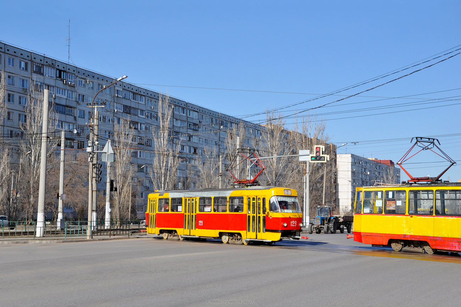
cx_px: 230
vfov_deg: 23.7
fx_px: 729
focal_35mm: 57
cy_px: 154
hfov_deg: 35.1
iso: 200
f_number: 8
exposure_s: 1/500
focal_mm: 38
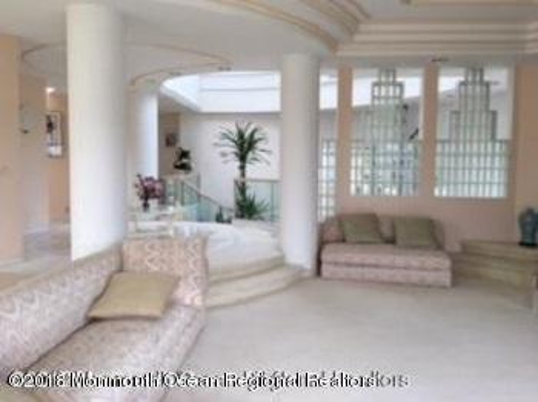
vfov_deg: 48.2
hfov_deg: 61.7
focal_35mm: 29
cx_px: 269
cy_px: 201
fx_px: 450
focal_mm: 4.15
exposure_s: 1/40
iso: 25
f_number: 2.2
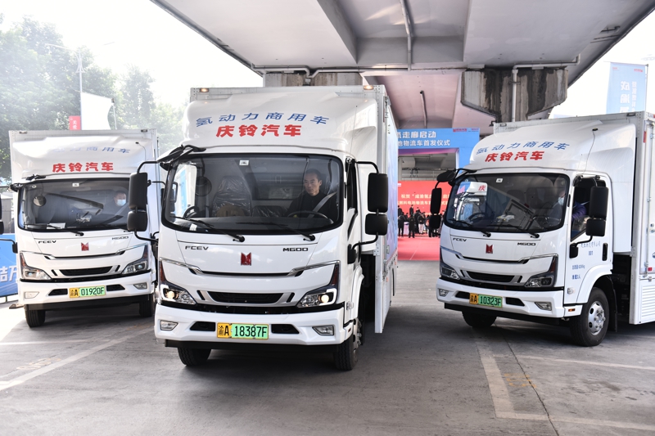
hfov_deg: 50.7
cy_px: 218
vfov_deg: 35.0
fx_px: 691
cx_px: 328
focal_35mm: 38
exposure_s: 1/250
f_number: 4
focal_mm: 38
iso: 200
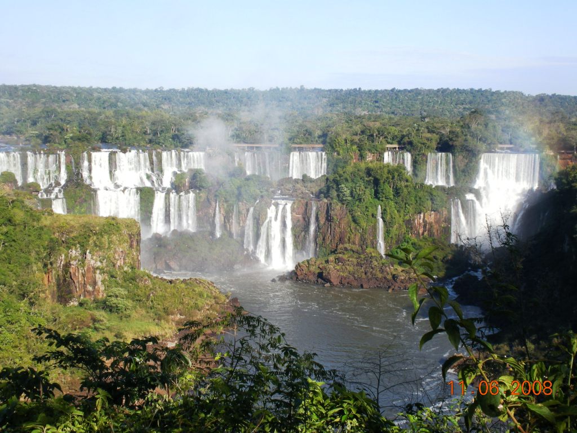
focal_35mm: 56
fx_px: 933
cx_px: 288
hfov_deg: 34.3
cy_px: 216
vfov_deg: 26.1
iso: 64
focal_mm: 9.3
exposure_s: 1/166
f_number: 5.6
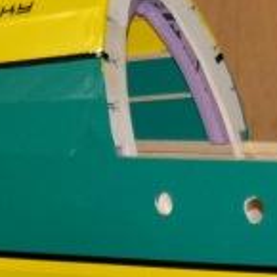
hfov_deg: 6.7
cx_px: 183
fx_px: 2372
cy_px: 373
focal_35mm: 262
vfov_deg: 6.6
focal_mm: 29
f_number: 4.2
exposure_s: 1/60
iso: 2800
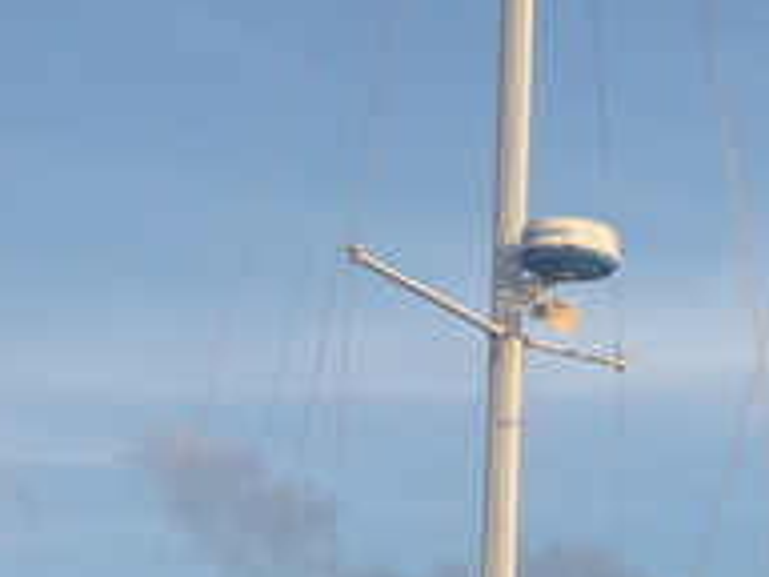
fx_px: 3243
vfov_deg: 9.4
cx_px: 1105
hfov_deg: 12.9
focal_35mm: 146
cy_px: 1190
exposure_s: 1/400
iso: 100
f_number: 3.7
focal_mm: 6
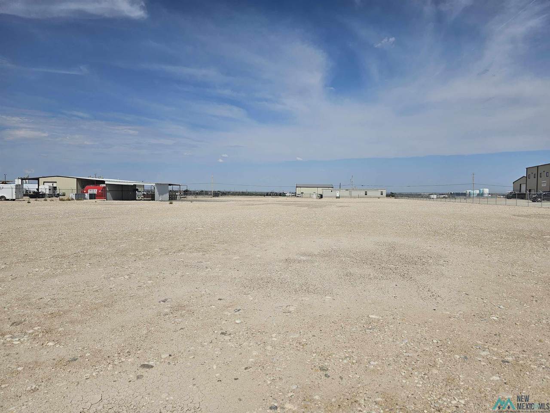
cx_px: 275
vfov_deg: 58.9
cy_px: 206
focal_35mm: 23
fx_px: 365
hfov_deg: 73.9
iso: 10
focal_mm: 6.3
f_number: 1.7
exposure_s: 1/2384
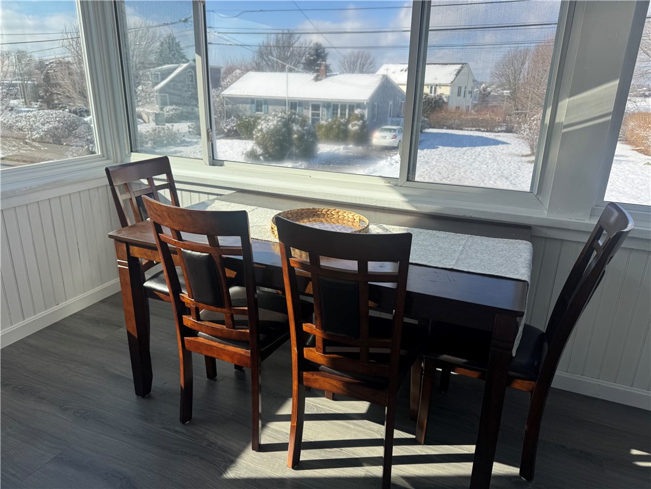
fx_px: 451
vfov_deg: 56.8
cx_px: 326
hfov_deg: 71.6
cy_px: 244
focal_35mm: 24
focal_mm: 6.76
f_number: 1.78
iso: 80
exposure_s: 1/2833
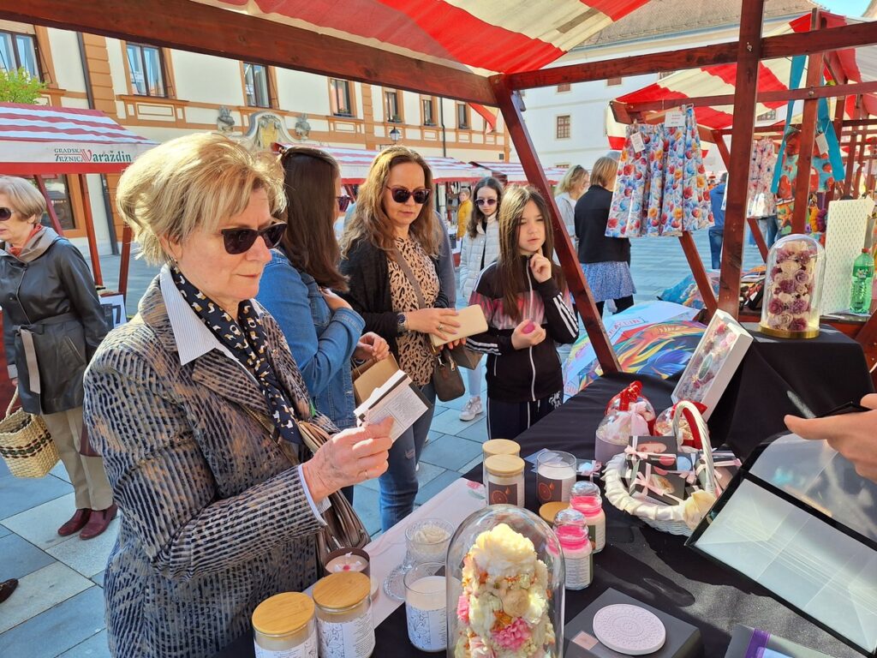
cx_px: 438
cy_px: 329
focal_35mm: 23
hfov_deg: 73.9
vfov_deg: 58.9
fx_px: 583
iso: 40
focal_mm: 5.54
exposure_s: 1/463
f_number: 1.8
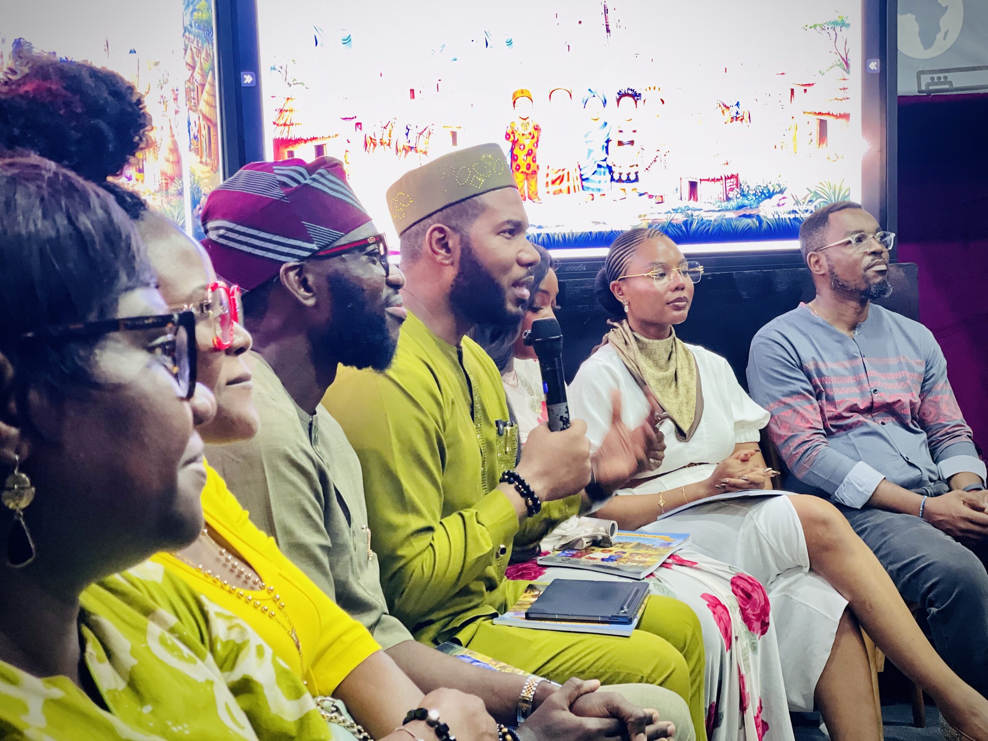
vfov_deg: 28.0
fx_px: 1484
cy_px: 370
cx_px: 494
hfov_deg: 36.8
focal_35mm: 52
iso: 500
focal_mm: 6
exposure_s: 1/14
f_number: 2
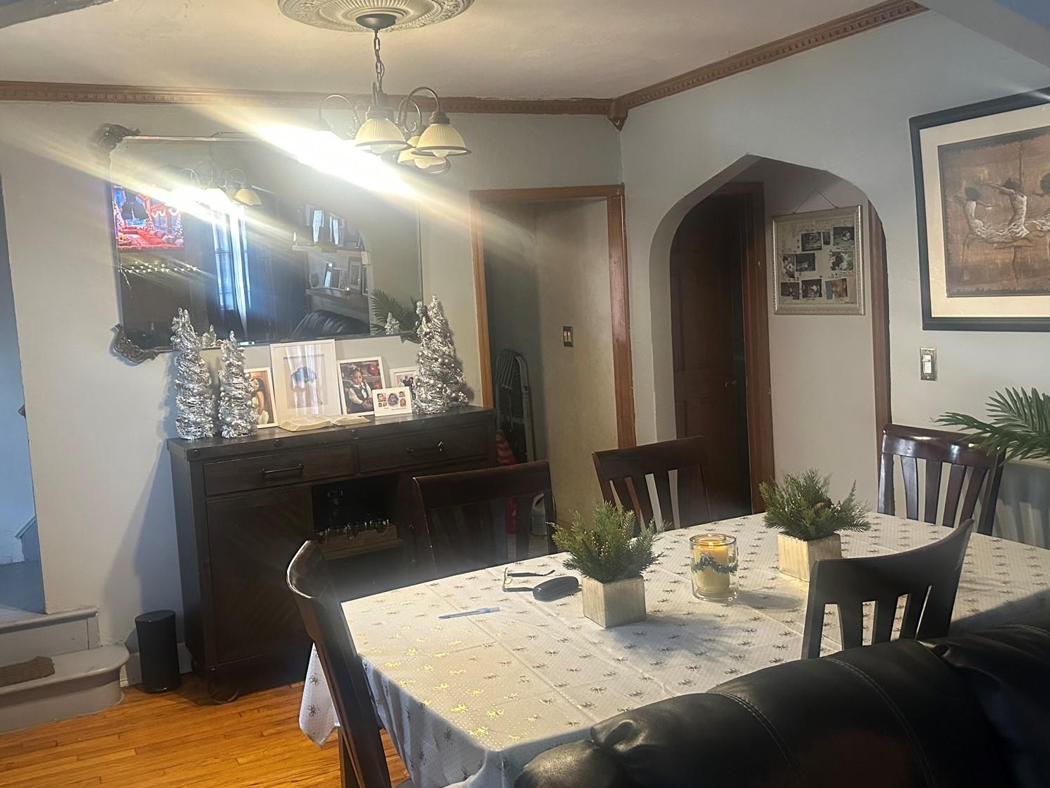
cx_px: 496
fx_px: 1001
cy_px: 376
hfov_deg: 55.3
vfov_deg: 42.9
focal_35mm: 33
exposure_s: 1/60
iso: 500
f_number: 1.78
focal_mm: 6.86
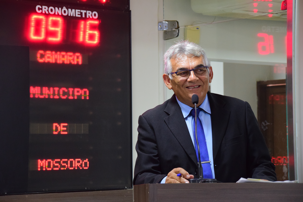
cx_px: 152
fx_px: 1389
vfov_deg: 8.3
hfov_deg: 12.5
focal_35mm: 165
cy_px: 101
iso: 1600
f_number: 6.3
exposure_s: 1/60
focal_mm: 110
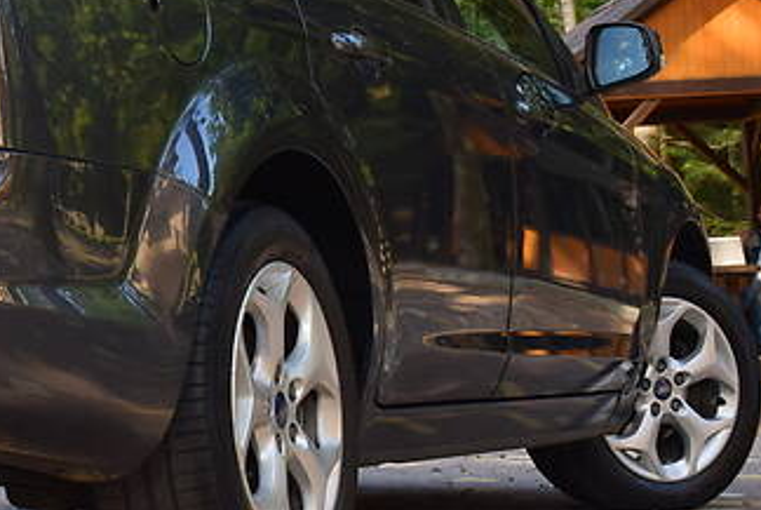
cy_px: 88
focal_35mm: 111
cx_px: -66
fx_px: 2350
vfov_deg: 12.3
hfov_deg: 17.8
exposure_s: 1/100
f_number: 9
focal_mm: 30
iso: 400
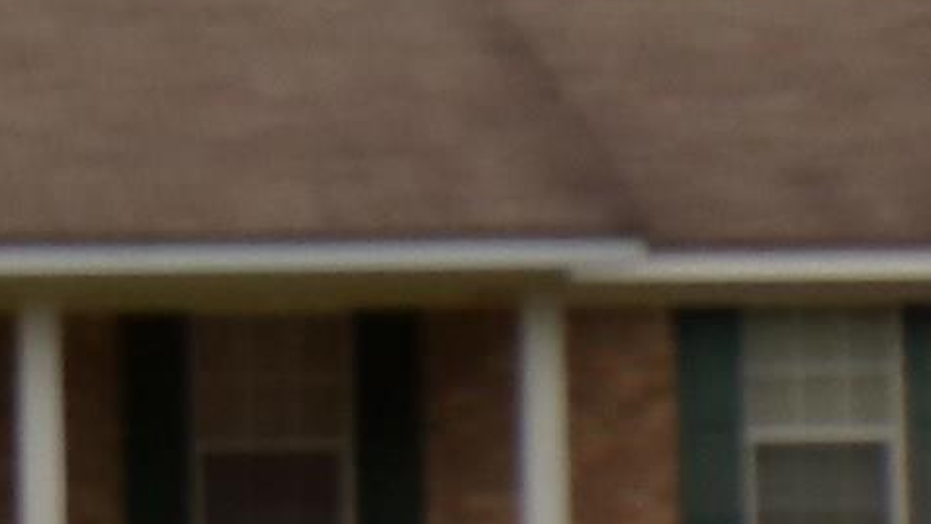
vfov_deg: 5.4
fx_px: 5556
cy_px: -20
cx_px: -164
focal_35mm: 225
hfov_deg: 9.5
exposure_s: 1/180
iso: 100
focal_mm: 5.8
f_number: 4.8
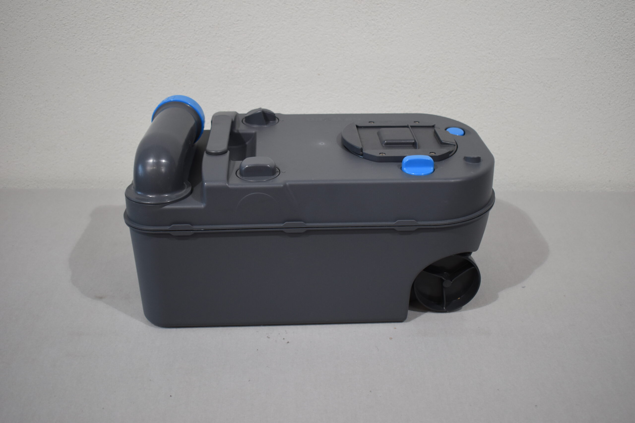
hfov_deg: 47.9
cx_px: 318
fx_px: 714
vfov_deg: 33.0
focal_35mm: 40
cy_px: 212
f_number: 4
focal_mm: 27
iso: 720
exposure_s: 1/250
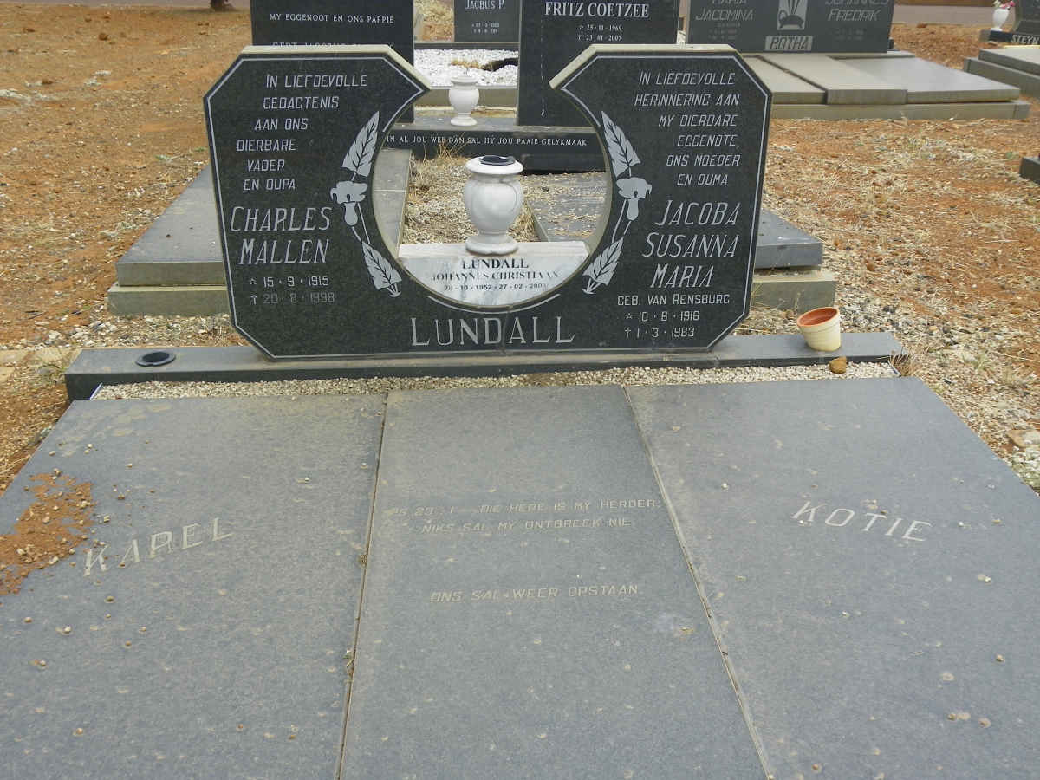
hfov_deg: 52.6
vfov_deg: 40.7
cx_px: 520
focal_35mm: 35
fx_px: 1052
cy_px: 390
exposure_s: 1/200
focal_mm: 6.2
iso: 64
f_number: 4.5
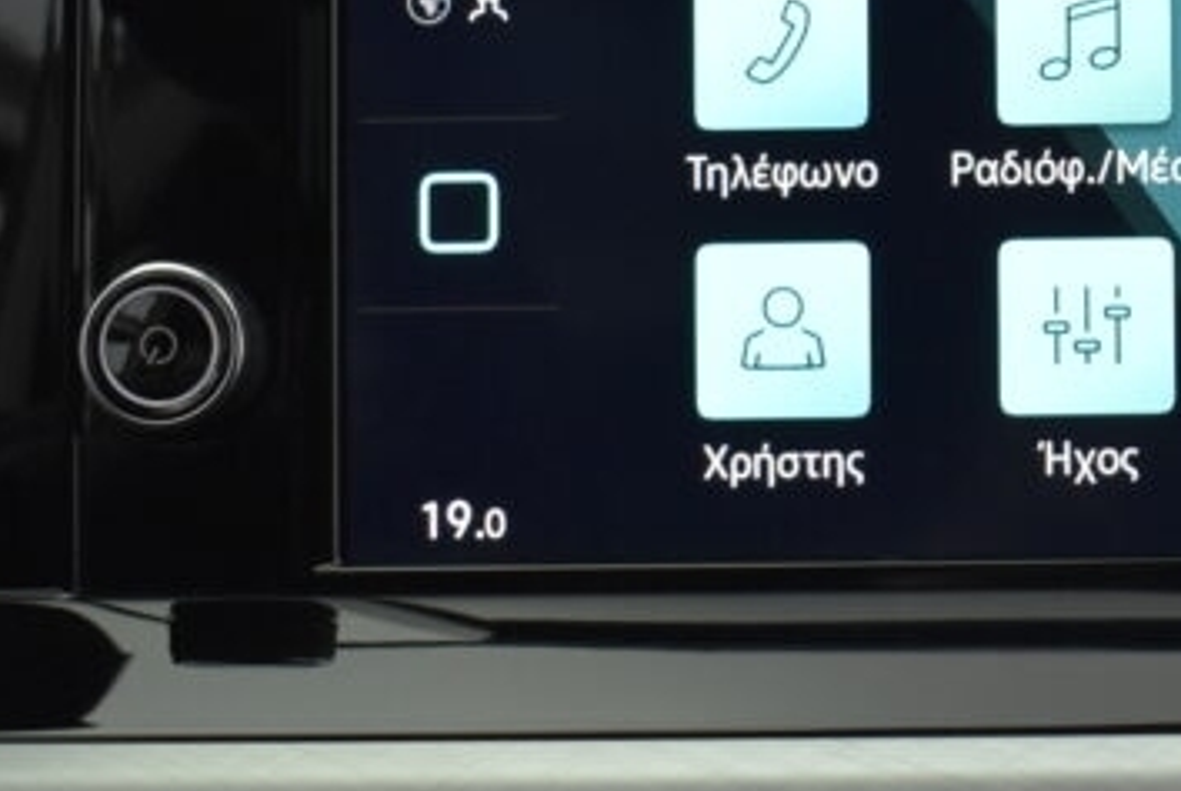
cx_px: 1211
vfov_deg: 13.2
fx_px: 3416
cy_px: 304
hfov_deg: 19.0
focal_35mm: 104
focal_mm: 24
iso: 1600
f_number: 4
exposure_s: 1/125
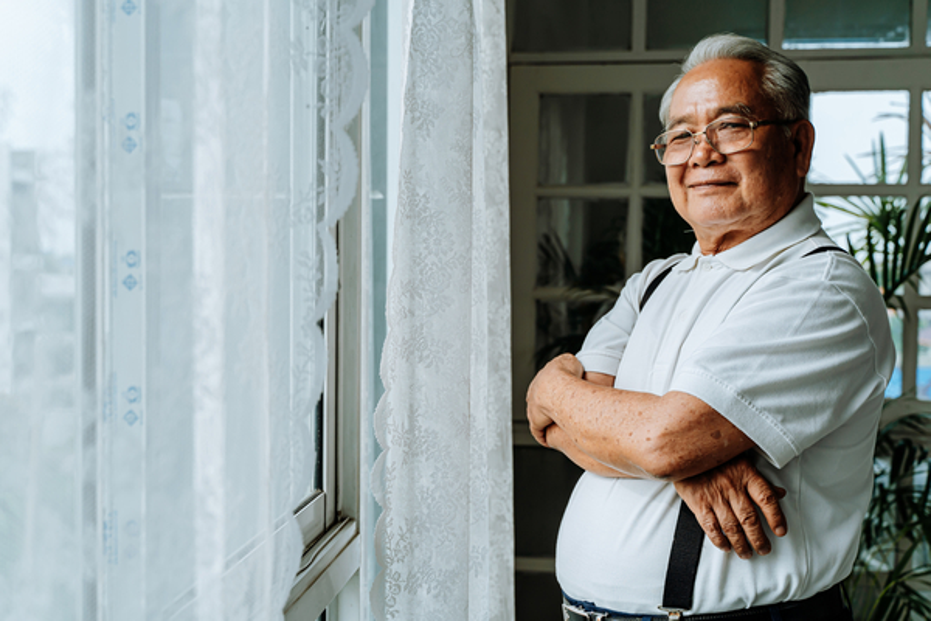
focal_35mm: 40
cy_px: 310
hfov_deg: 48.5
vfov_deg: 33.4
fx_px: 1034
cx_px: 466
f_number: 4
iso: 200
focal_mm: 40
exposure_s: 1/500
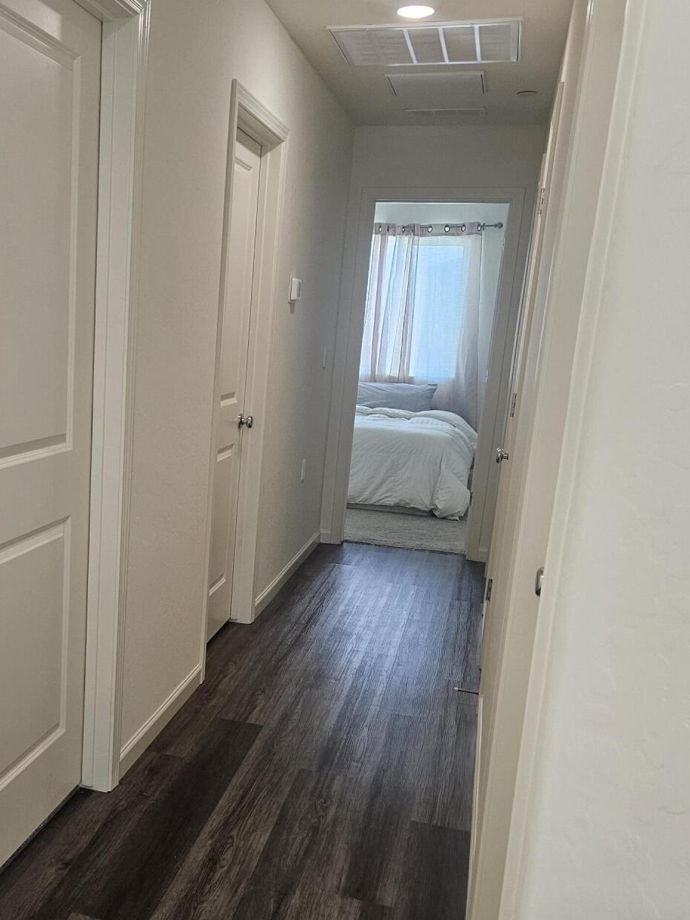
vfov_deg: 49.7
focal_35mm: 37
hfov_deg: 37.8
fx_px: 984
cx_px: 183
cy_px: 568
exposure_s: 1/120
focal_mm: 5.4
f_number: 1.8
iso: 160
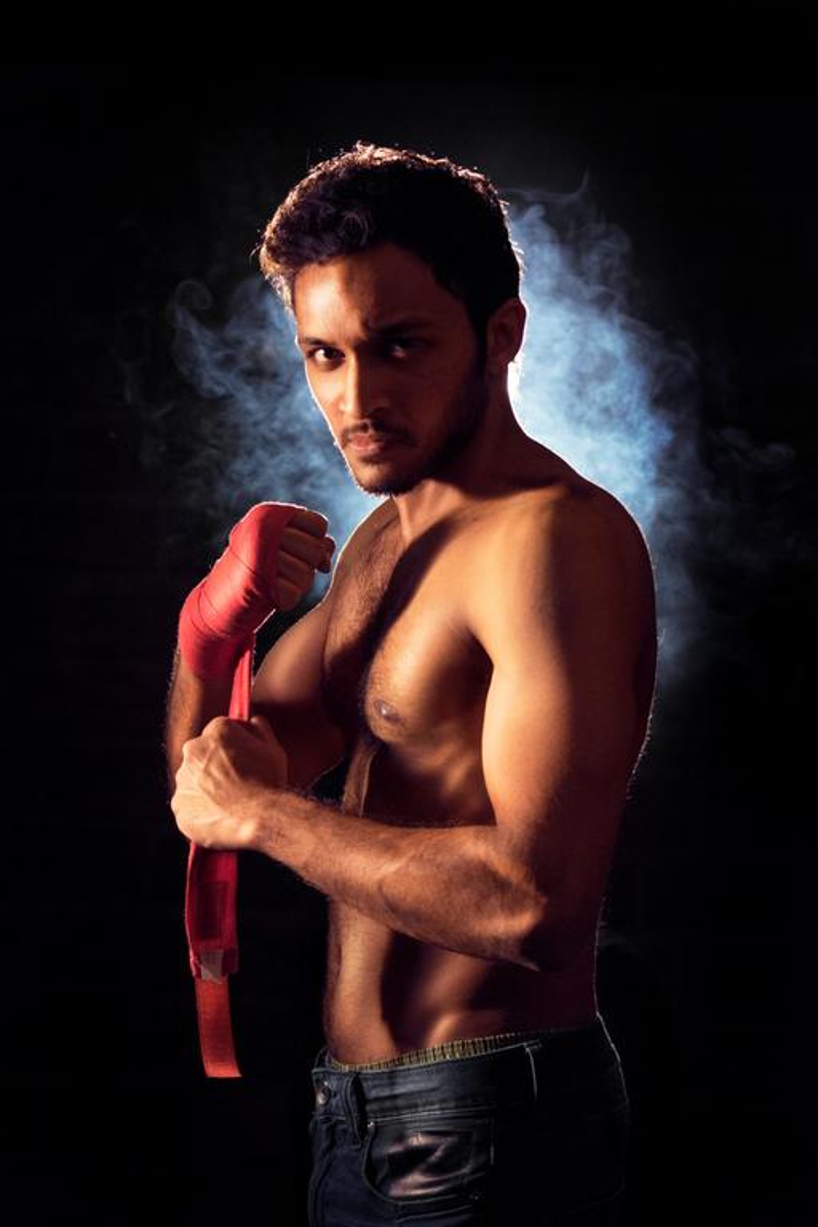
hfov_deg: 10.4
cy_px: 614
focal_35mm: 132
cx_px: 409
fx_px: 4499
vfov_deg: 15.5
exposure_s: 1/400
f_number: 4
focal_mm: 88
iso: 1000
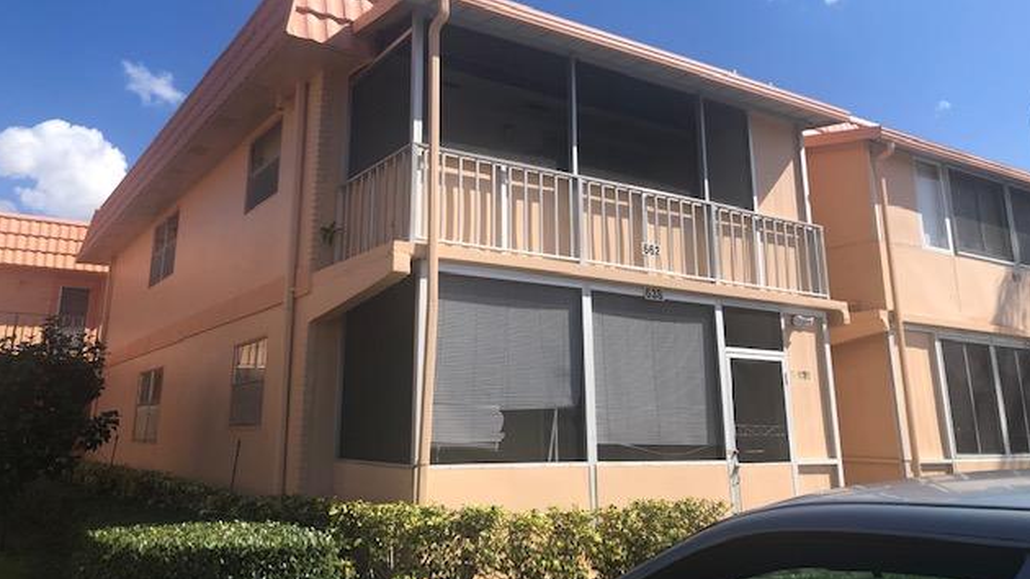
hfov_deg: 62.6
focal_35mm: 31
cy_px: 208
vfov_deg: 37.5
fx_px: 846
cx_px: 517
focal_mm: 3.99
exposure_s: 1/2000
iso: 20
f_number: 1.8
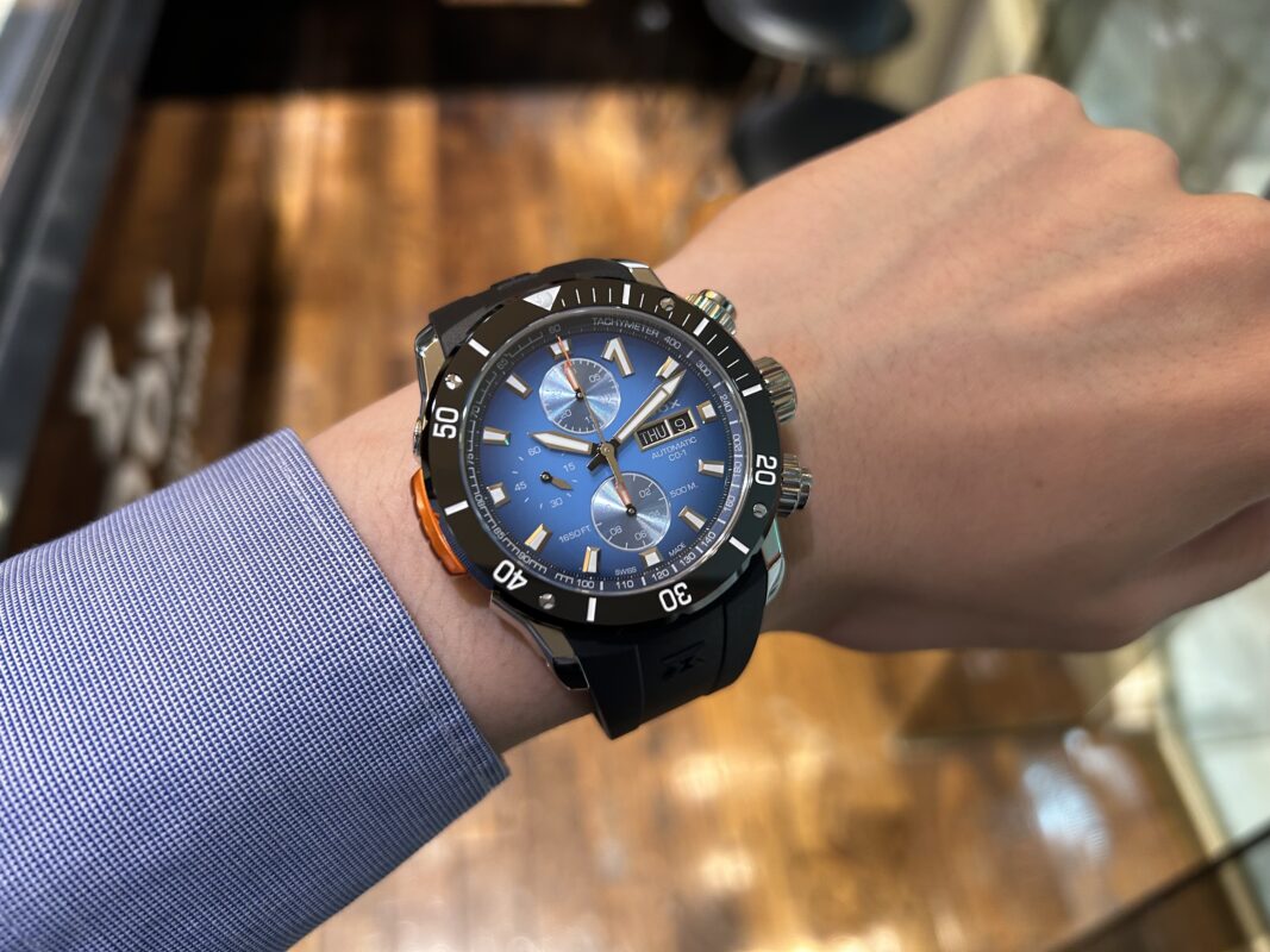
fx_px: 954
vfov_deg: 53.1
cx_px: 635
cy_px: 476
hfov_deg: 67.3
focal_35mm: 26
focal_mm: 5.7
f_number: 1.5
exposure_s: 1/60
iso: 125
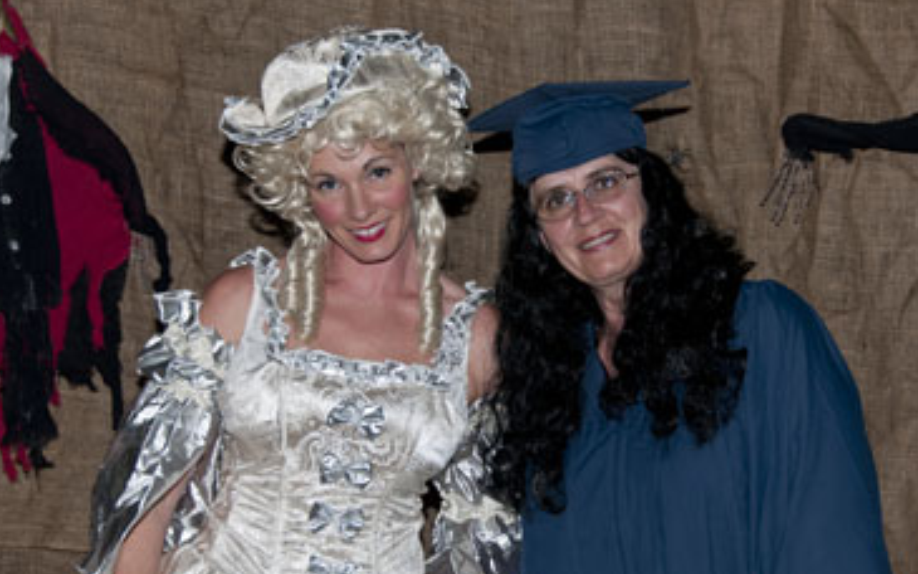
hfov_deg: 26.8
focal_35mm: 77
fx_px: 1926
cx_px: 485
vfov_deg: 16.9
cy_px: 322
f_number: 4.5
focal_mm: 46
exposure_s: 1/60
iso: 200
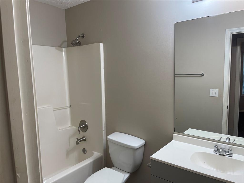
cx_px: 122
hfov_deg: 69.4
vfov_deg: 54.9
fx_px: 176
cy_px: 92
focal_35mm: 25
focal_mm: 5.1
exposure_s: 1/120
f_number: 1.6
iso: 80
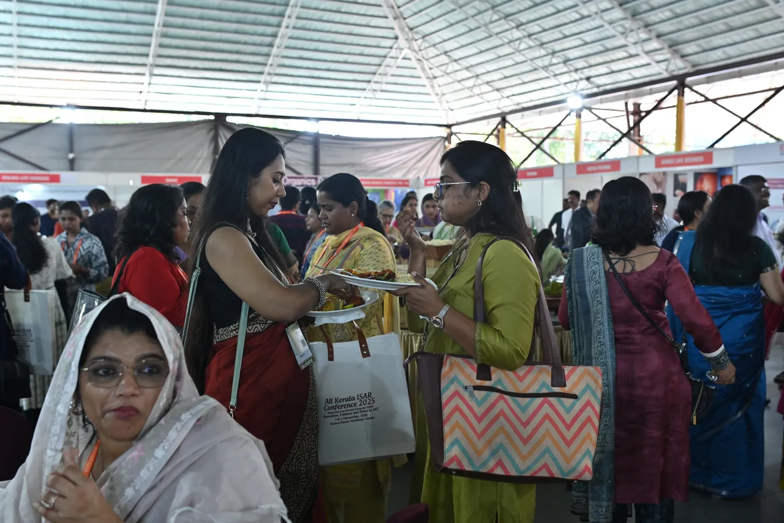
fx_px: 762
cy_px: 262
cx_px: 392
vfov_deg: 37.8
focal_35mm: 35
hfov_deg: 54.4
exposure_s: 1/125
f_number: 4
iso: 500
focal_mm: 35
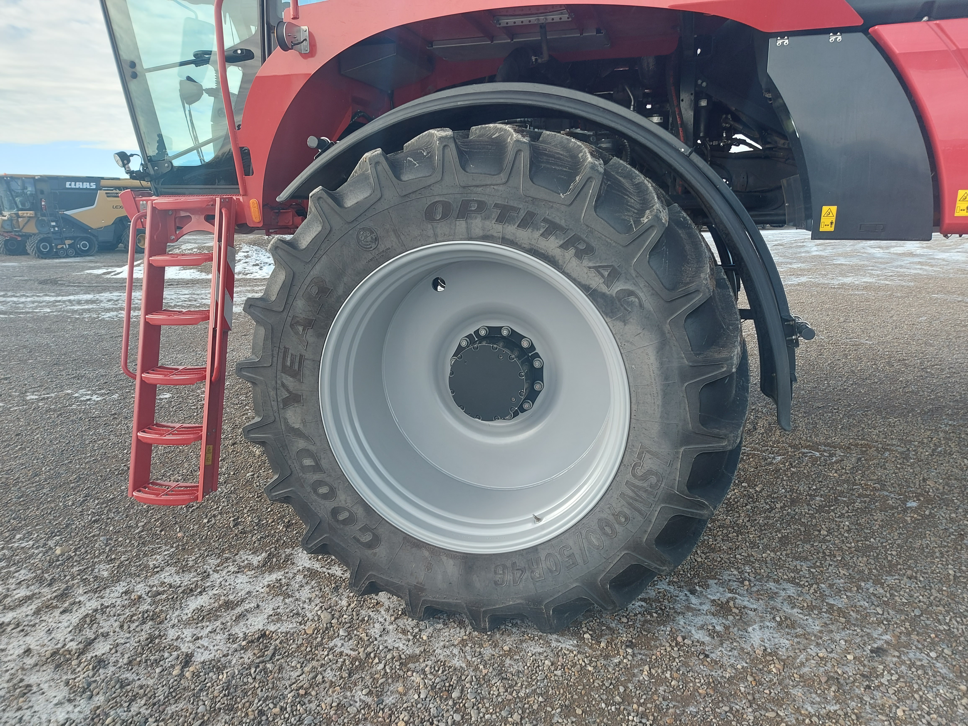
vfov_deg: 56.8
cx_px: 484
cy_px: 363
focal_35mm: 24
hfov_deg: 71.6
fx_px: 671
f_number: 1.8
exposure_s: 1/177
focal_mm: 5.23
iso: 32
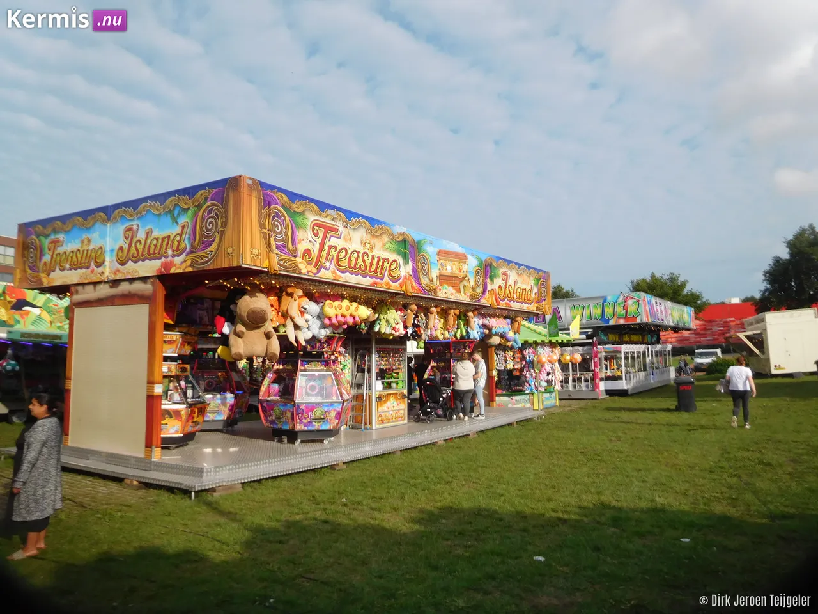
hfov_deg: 69.4
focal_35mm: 25
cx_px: 409
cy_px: 307
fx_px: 591
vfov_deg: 54.9
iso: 125
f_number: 3.4
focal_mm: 4.5
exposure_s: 1/1500
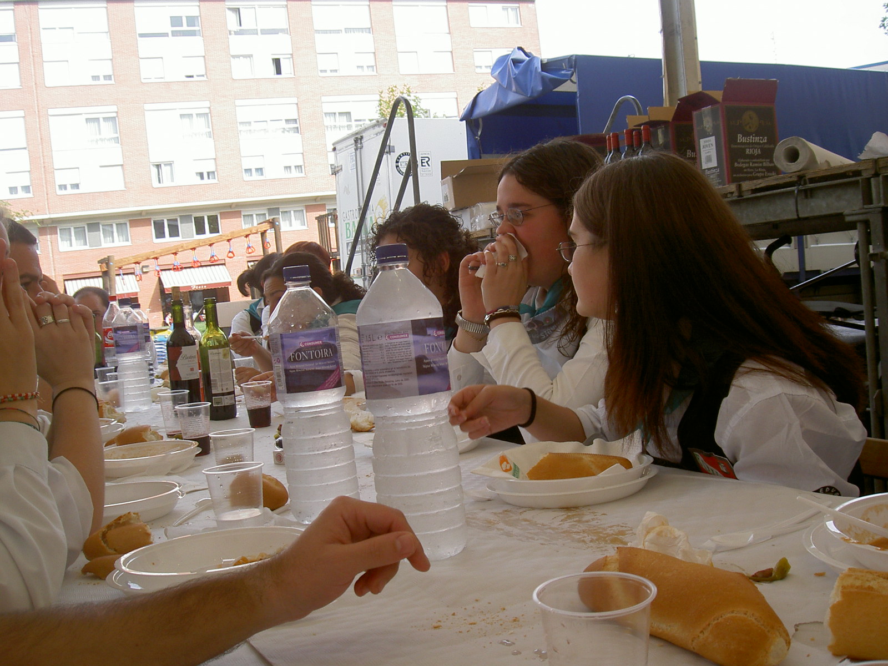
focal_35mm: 39
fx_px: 1000
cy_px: 333
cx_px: 444
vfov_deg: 36.8
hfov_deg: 47.9
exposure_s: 1/179
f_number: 4.7
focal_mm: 8
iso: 100
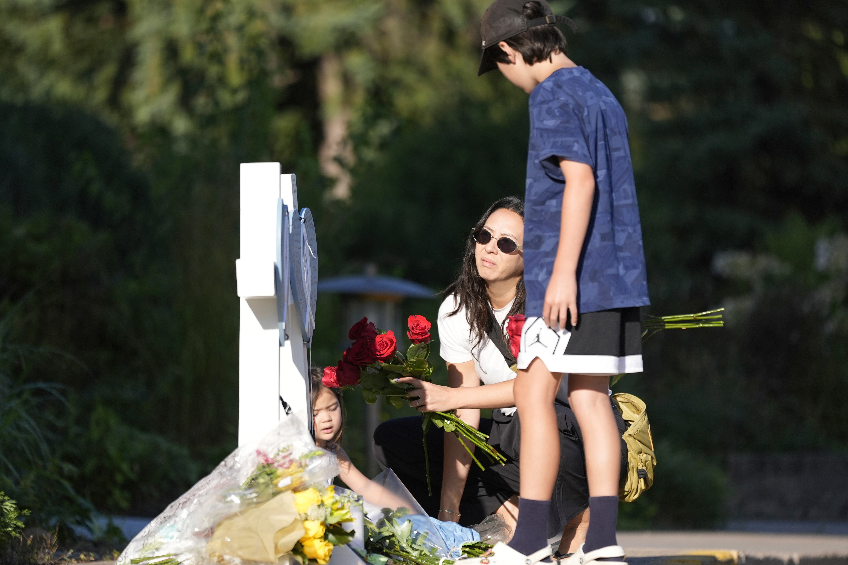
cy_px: 285
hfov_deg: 9.0
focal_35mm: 230
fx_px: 5417
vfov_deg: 6.0
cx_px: 435
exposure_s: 1/5000
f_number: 2.8
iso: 400
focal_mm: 200
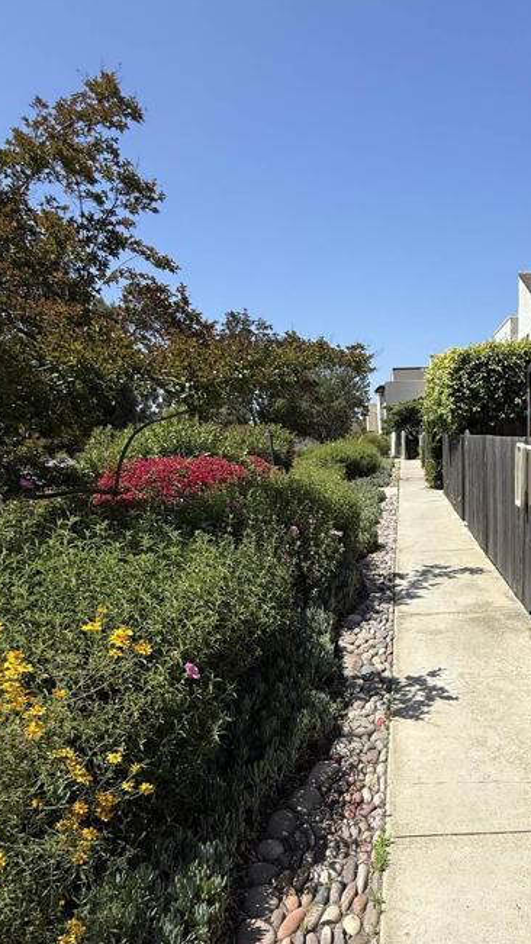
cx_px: 400
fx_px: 601
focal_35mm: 24
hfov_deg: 45.9
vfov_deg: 75.1
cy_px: 586
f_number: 2.2
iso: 50
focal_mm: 2.22
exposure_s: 1/2237
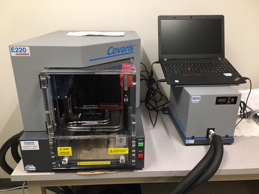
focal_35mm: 29
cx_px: 130
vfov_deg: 48.2
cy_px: 97
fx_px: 217
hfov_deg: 61.7
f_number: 2.2
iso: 160
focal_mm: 4.15
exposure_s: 1/30
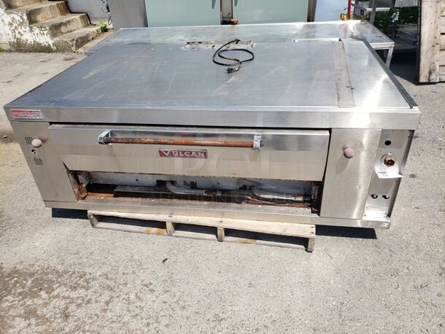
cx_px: 222
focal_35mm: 26
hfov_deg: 67.3
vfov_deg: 53.1
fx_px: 334
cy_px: 167
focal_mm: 4.3
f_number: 2.4
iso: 50
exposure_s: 1/1301
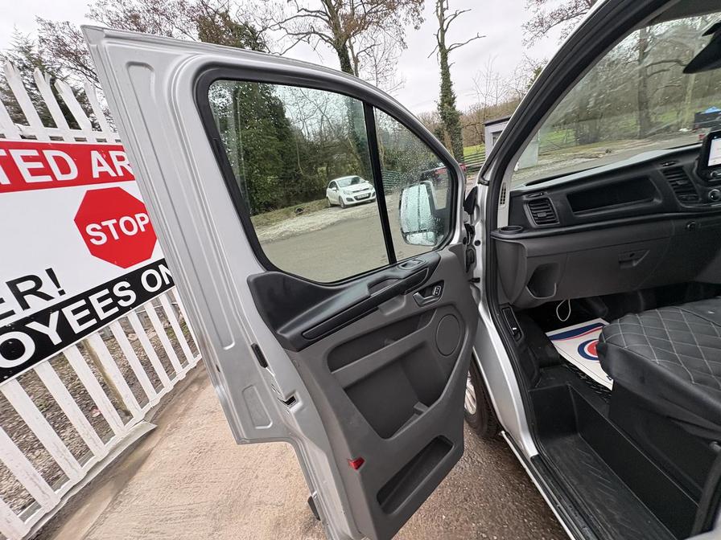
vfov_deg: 85.7
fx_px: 292
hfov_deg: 102.1
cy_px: 270
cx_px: 360
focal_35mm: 14
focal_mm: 2.22
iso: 125
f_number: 2.2
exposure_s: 1/99
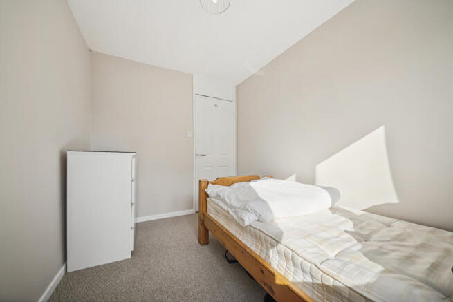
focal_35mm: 12
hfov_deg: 112.6
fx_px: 151
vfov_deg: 90.0
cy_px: 151
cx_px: 226
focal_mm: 12
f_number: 8
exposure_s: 1/125
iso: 160
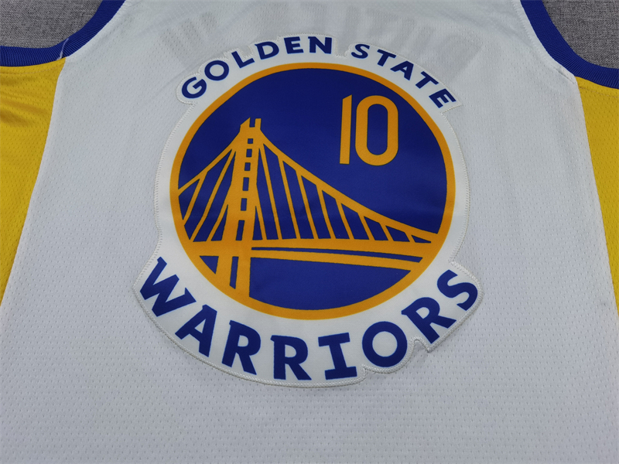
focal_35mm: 27
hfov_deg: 65.3
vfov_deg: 51.4
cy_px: 232
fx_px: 483
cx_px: 310
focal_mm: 6.71
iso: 50
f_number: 1.9
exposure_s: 1/292
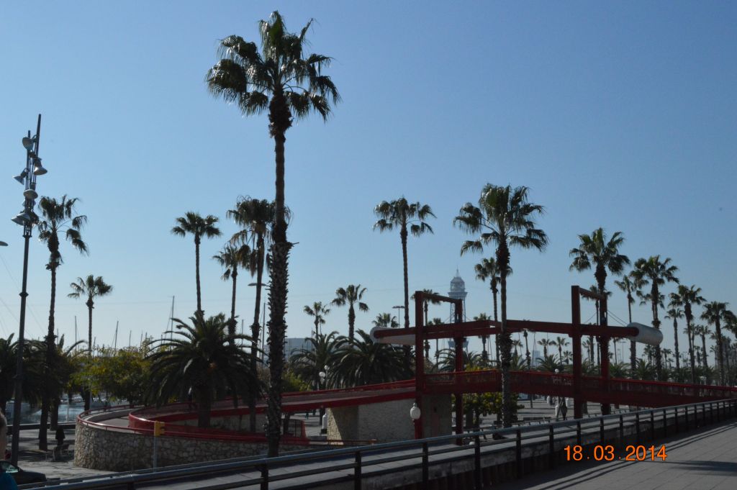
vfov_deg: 31.8
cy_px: 245
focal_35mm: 42
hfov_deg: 46.4
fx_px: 859
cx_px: 368
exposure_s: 1/2000
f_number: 22
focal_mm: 28
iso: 3200
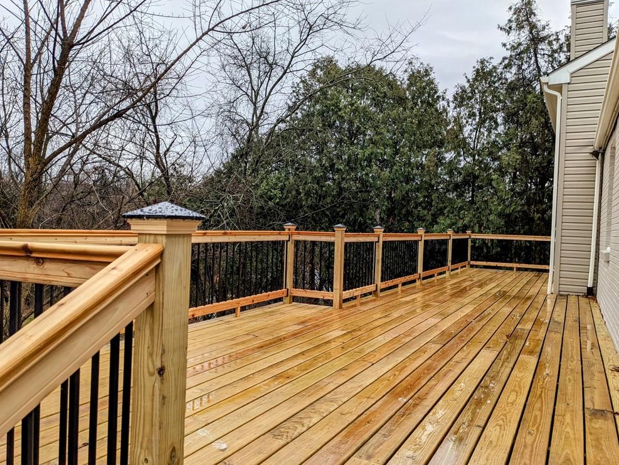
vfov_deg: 49.8
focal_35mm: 28
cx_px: 313
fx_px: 501
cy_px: 235
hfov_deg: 63.4
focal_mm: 4.38
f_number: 1.73
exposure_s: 1/427
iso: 59
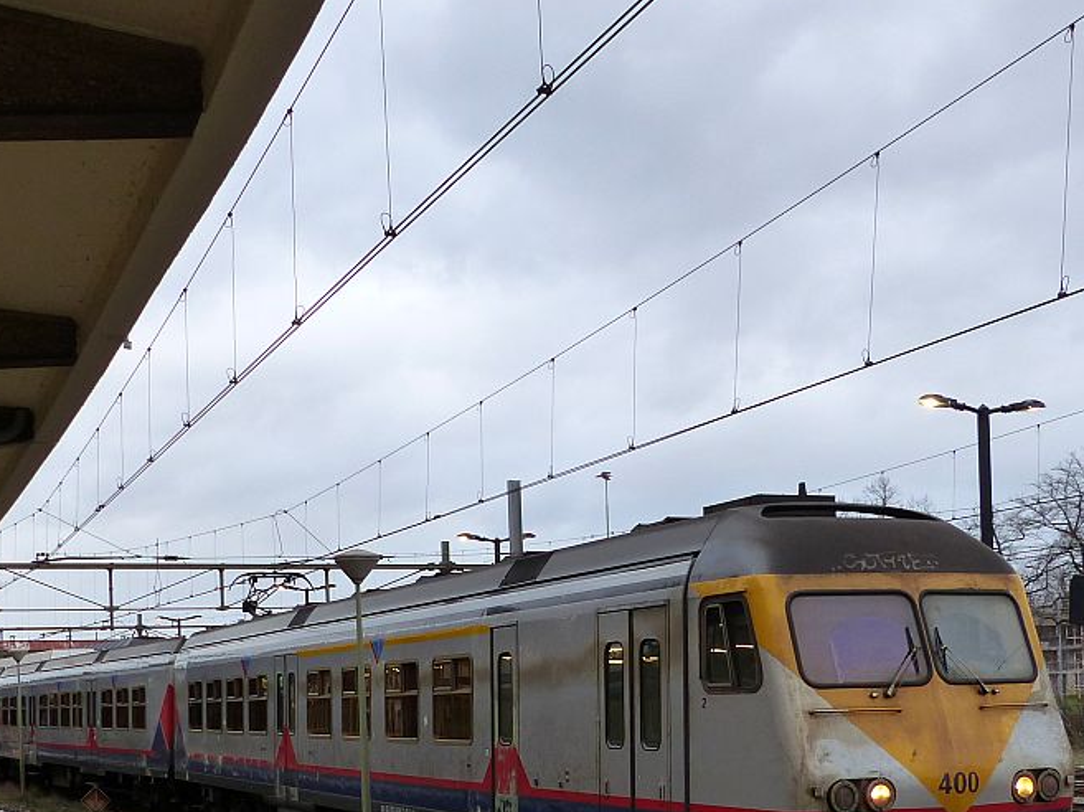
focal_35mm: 53
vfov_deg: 27.0
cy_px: 647
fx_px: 1659
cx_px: 518
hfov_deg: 36.2
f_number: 2.8
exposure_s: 1/100
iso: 160
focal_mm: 5.2
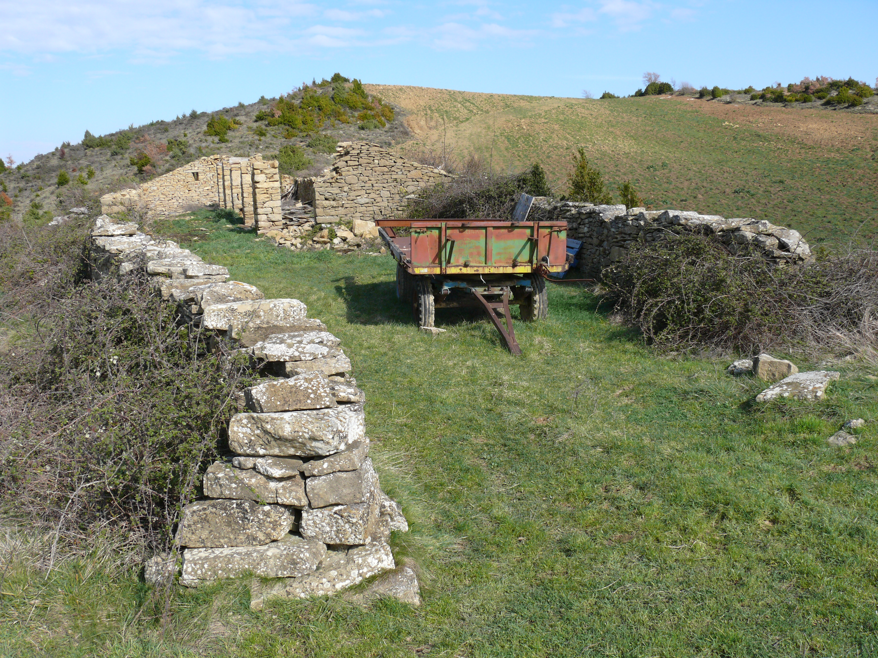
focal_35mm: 35
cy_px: 329
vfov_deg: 40.7
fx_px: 888
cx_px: 439
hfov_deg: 52.6
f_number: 5.6
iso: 100
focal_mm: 7.4
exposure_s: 1/320
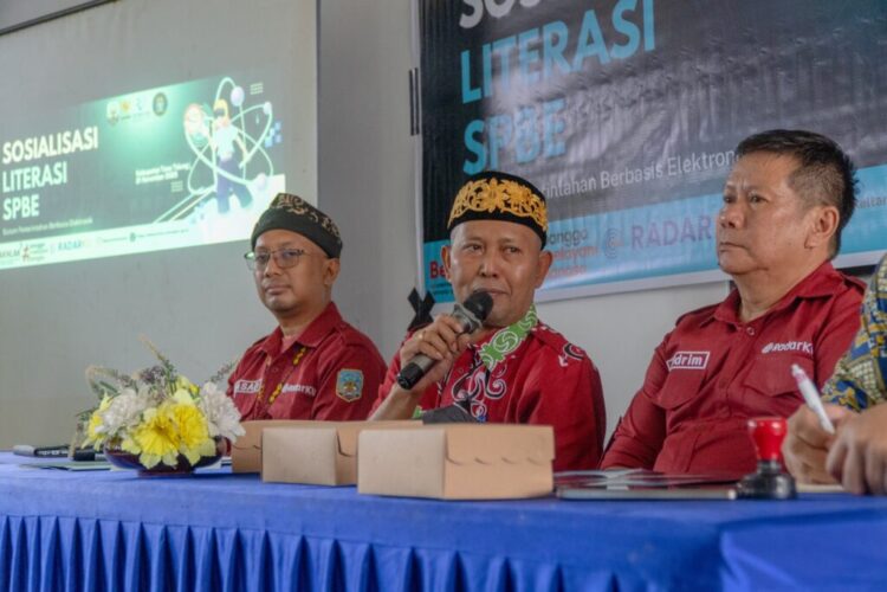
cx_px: 444
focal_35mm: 58
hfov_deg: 34.2
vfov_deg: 23.2
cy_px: 296
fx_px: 1441
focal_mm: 39
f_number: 4
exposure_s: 1/100
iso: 3200
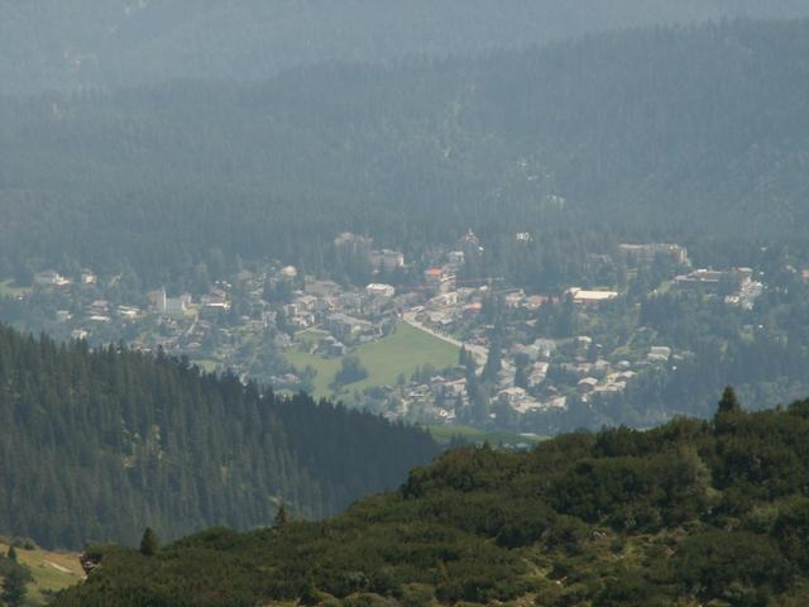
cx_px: 404
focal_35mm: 251
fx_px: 5866
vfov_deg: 5.9
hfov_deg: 7.9
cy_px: 304
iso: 50
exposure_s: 1/160
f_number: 7.1
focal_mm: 41.14
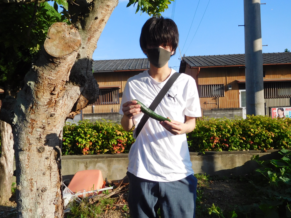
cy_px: 107
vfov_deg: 53.0
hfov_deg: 67.3
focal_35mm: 26
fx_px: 219
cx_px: 147
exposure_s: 1/800
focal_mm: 4.5
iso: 125
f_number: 3.4
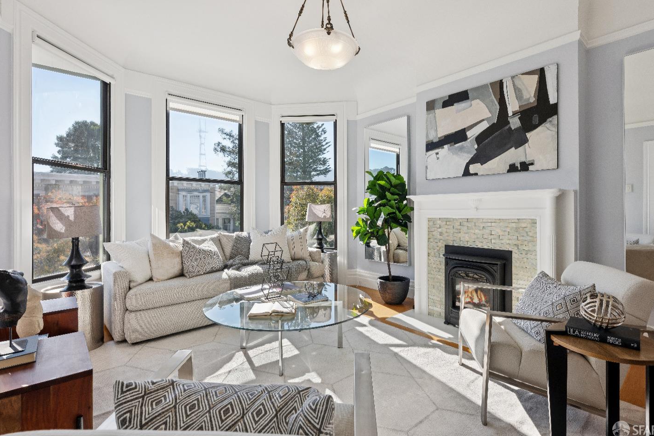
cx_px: 338
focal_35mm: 18
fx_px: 318
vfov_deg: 68.7
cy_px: 209
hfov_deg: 91.5
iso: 140
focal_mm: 16.5
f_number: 8
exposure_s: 1/200
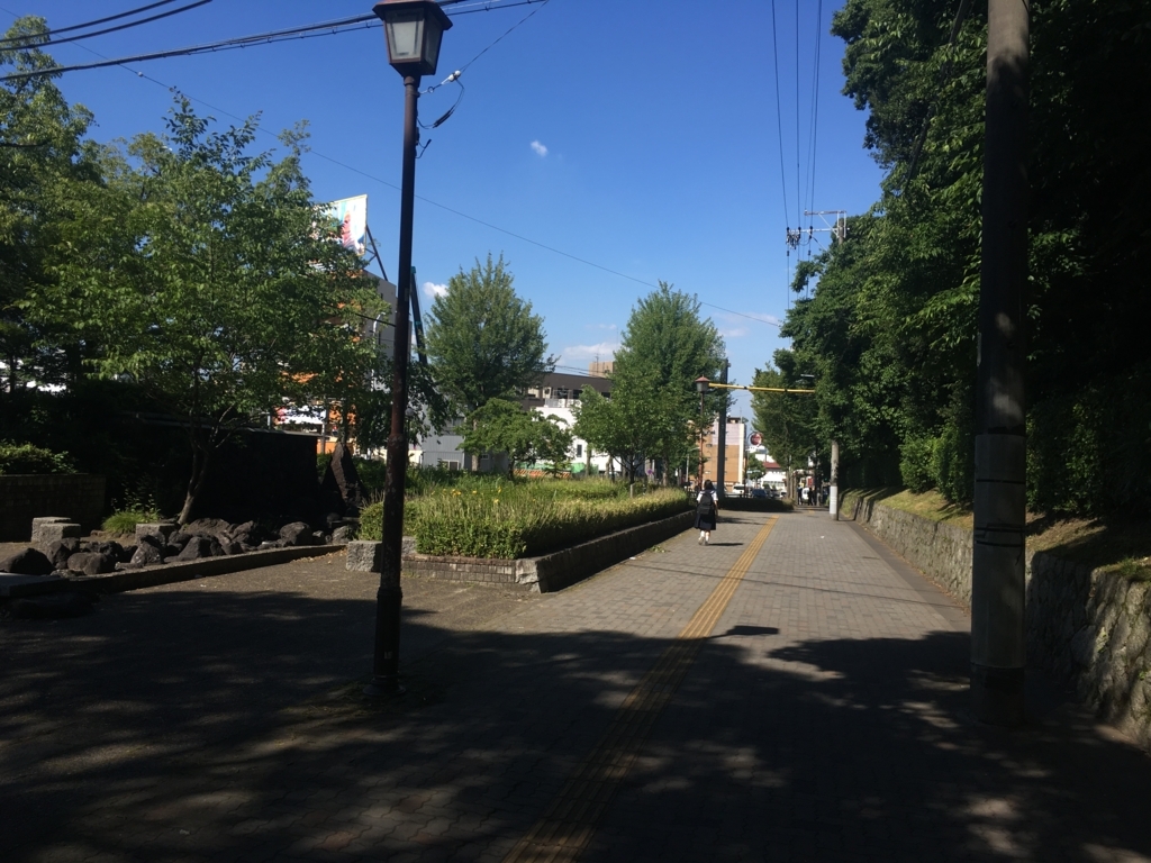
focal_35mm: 29
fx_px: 964
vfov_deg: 48.2
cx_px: 576
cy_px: 432
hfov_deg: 61.7
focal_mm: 4.15
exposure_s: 1/916
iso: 25
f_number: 2.2
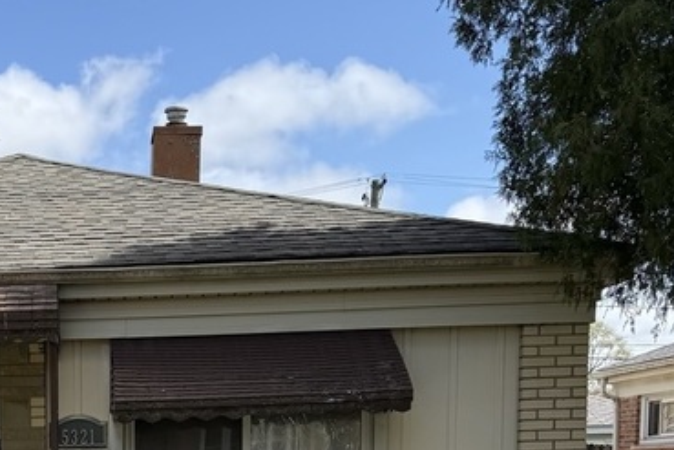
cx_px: -4
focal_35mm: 73
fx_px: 1367
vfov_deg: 17.1
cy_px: 651
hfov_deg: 26.2
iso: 80
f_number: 1.78
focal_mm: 6.76
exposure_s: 1/3145
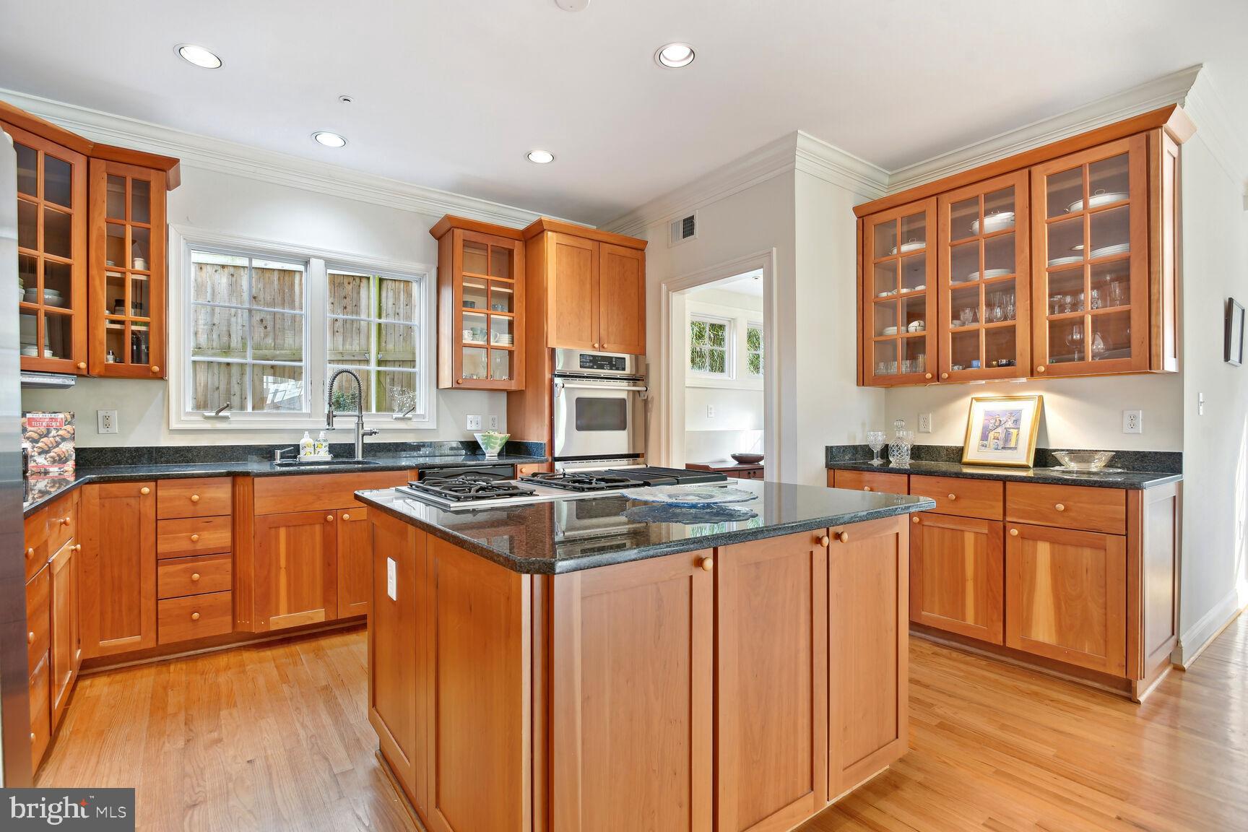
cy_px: 416
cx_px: 624
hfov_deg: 93.3
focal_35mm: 17
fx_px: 589
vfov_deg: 70.4
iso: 200
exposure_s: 1/6
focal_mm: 17
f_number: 8
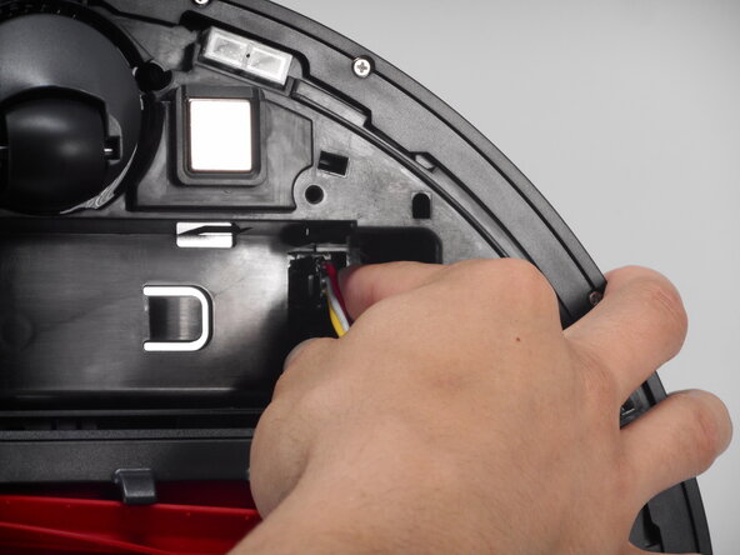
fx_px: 3271
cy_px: 278
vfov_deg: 9.7
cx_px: 370
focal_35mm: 153
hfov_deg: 12.9
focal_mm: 27.4
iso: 220
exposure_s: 1/60
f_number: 6.2
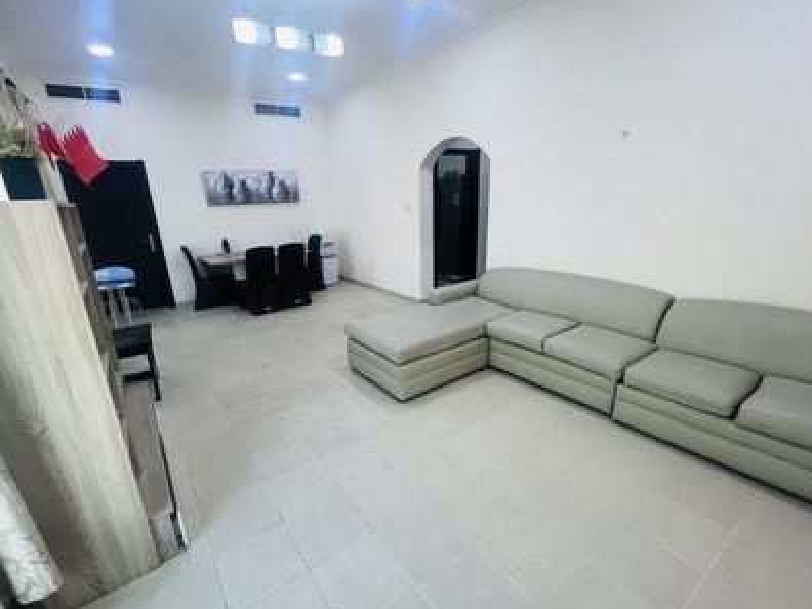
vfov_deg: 81.7
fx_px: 352
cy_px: 313
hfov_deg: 98.1
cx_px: 387
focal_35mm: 15
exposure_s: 1/100
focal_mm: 1.57
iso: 160
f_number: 1.8
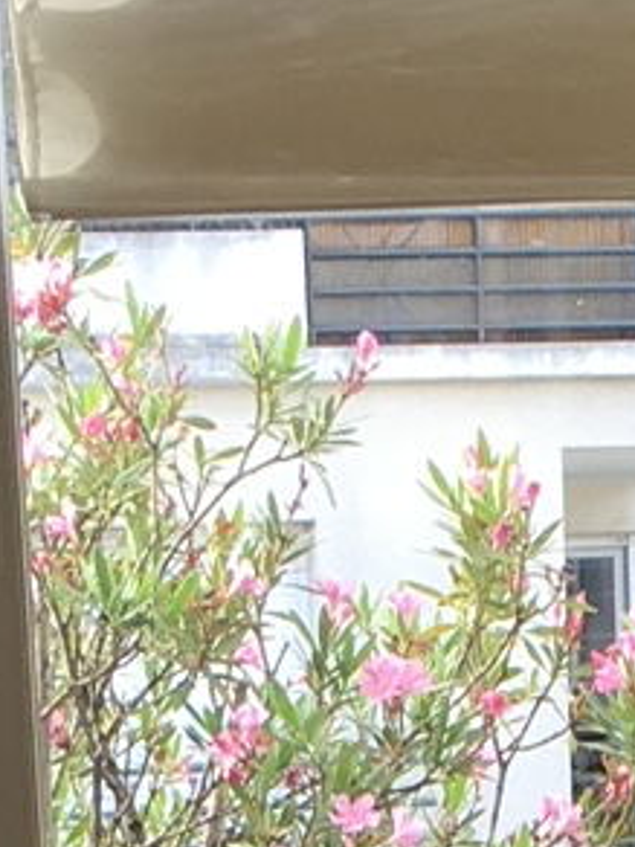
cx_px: 496
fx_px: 4892
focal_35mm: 200
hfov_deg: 7.4
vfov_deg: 9.0
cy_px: 1926
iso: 25
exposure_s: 1/121
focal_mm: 4.15
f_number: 2.2
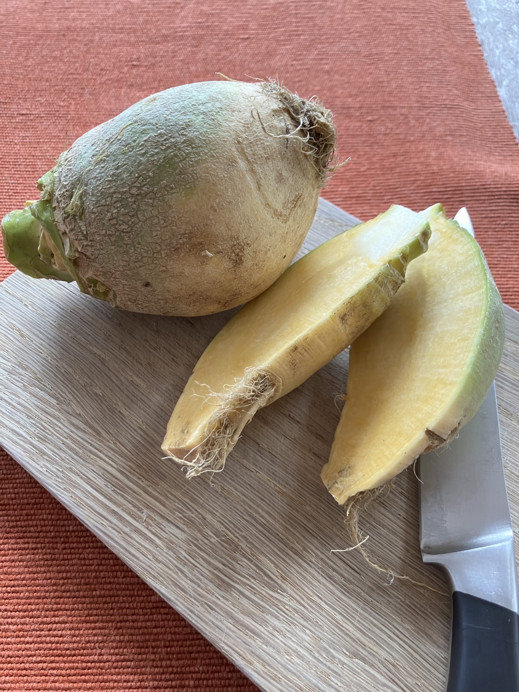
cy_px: 346
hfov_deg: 49.7
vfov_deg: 63.4
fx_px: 560
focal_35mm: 28
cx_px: 260
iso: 80
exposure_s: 1/77
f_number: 1.8
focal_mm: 3.99
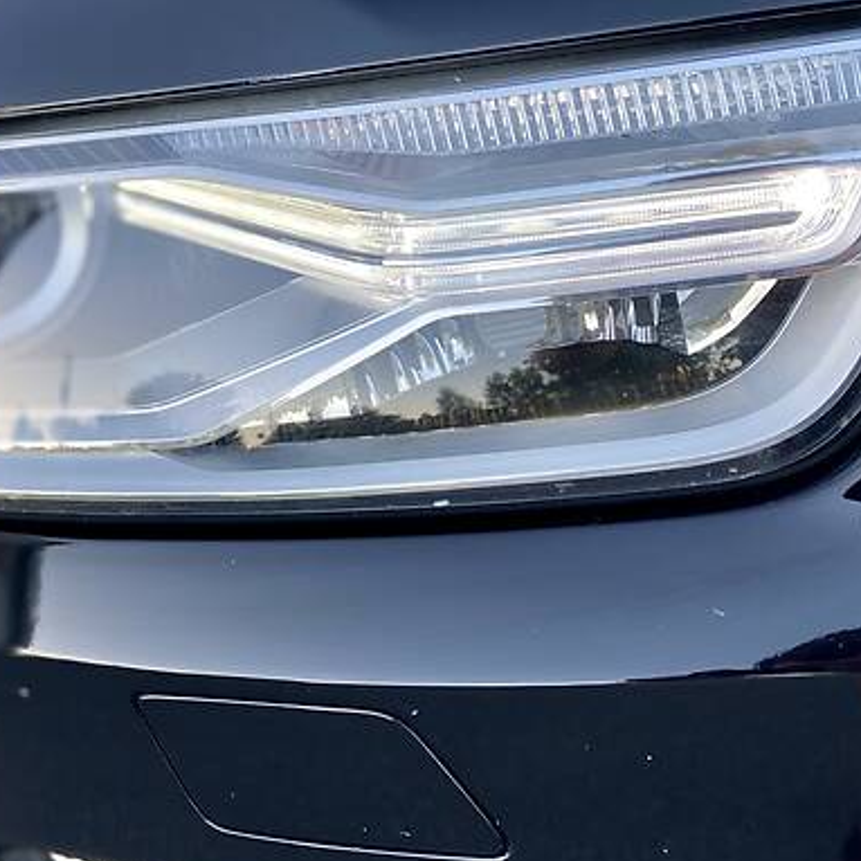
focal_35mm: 48
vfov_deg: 34.8
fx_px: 1351
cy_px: 238
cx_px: 184
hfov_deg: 34.4
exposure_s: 1/127
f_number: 1.8
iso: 32
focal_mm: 4.2
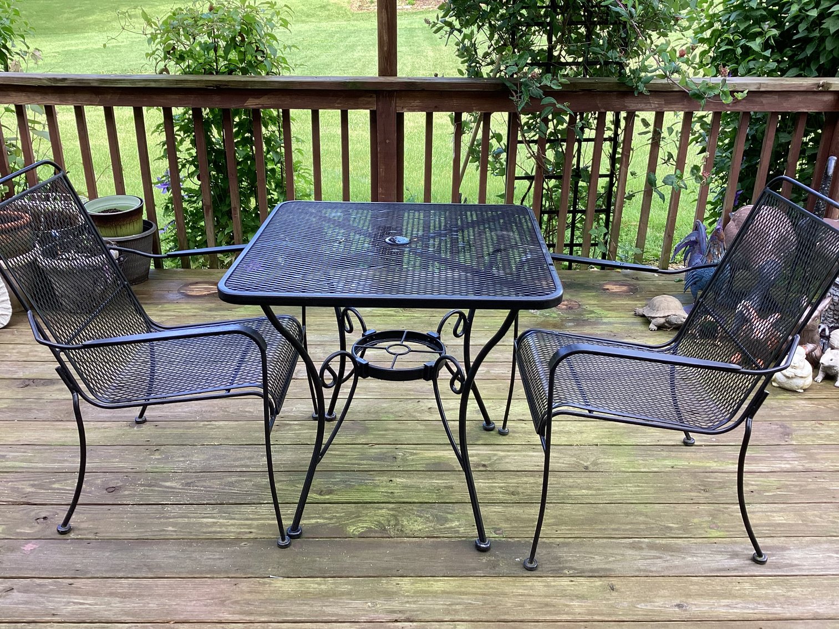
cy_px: 314
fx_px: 751
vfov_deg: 45.4
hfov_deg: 58.3
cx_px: 420
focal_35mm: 31
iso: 40
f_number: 2.4
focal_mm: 3.3
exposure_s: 1/100
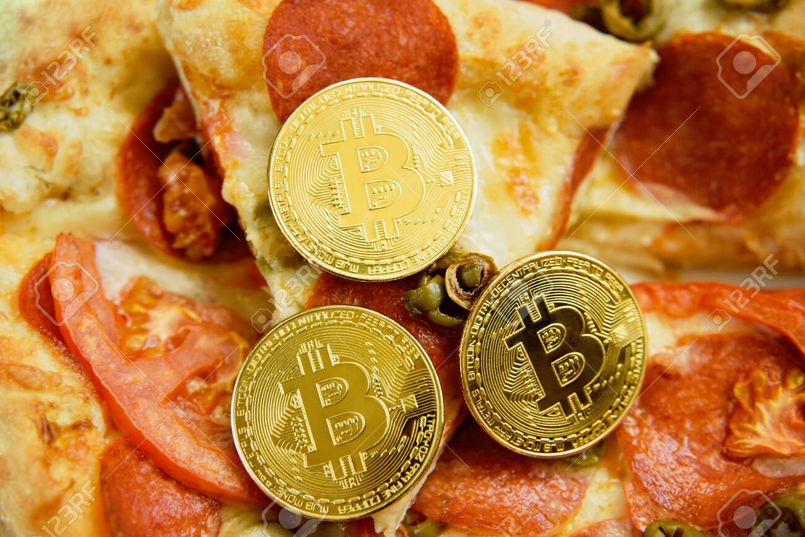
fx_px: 1342
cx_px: 402
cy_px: 268
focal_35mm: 60
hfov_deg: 33.4
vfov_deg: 22.6
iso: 400
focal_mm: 60
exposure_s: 1/160
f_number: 5
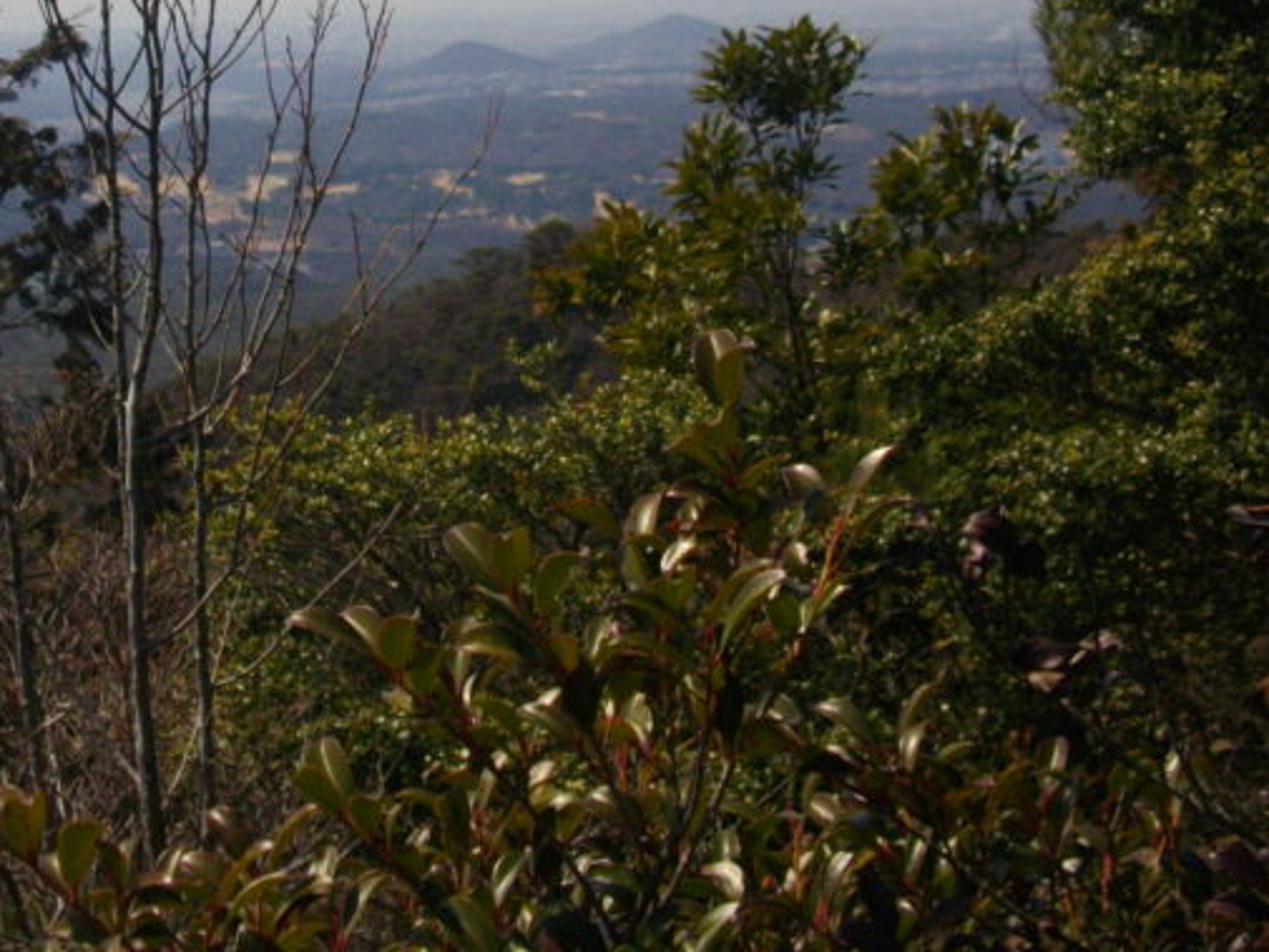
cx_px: 312
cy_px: 68
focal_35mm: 75
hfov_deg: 25.7
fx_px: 2750
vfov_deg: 19.2
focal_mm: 6.2
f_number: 5.6
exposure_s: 1/800
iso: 100
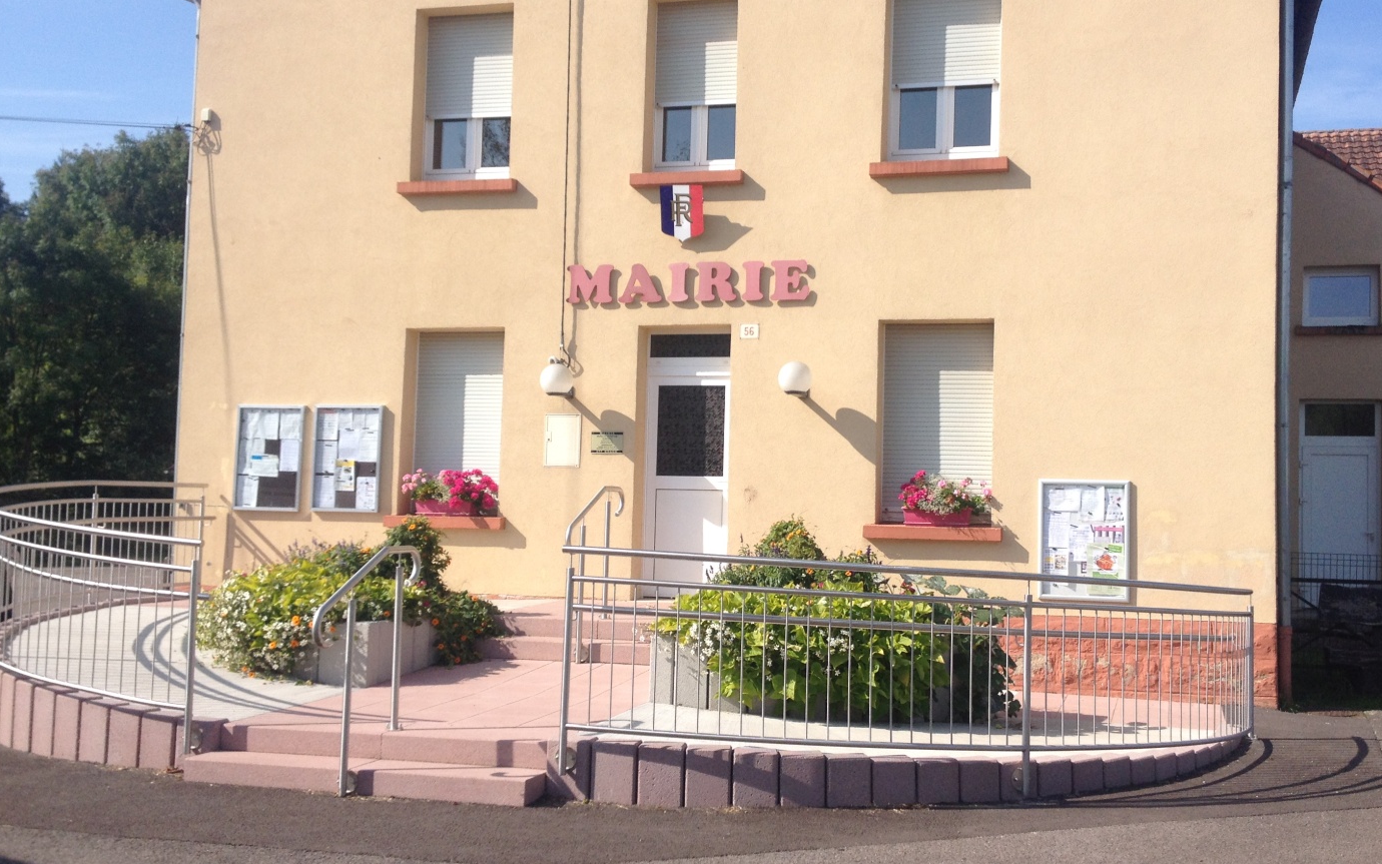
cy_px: 424
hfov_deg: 46.1
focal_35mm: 43
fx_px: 1620
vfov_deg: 29.9
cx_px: 775
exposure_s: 1/1534
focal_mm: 4.28
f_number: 2.4
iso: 50
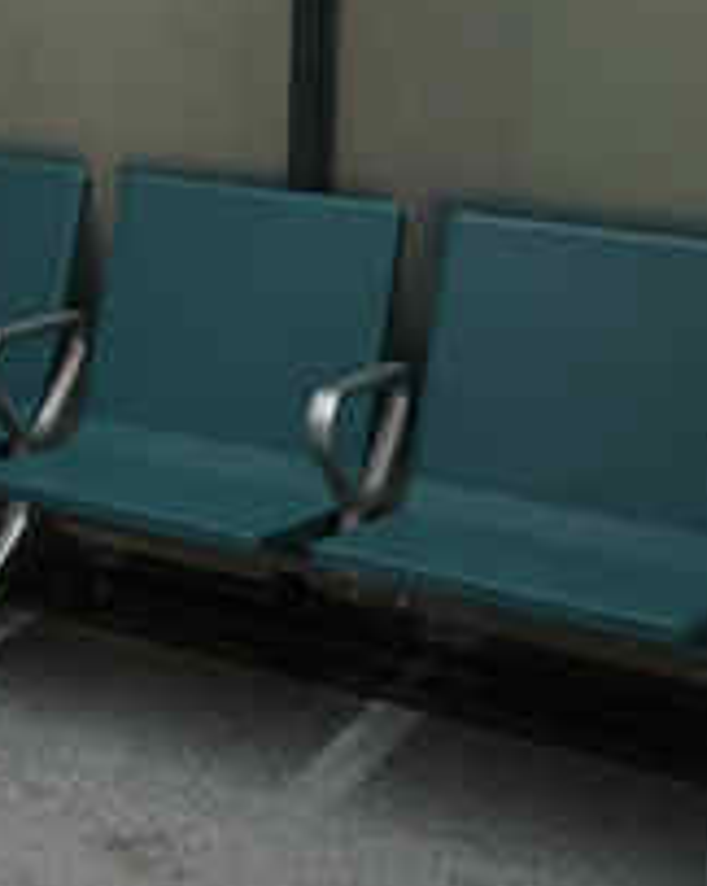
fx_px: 2096
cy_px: -57
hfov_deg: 16.3
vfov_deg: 22.7
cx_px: -550
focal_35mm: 80
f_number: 5
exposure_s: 1/60
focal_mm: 24
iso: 640
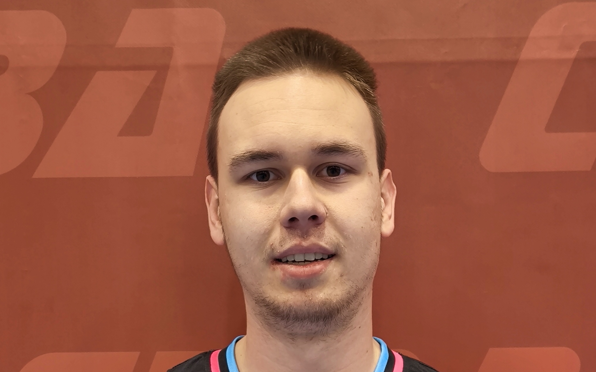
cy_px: 392
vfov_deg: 28.2
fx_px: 682
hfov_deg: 47.2
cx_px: 301
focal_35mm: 42
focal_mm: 6.92
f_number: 1.9
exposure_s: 1/50
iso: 250
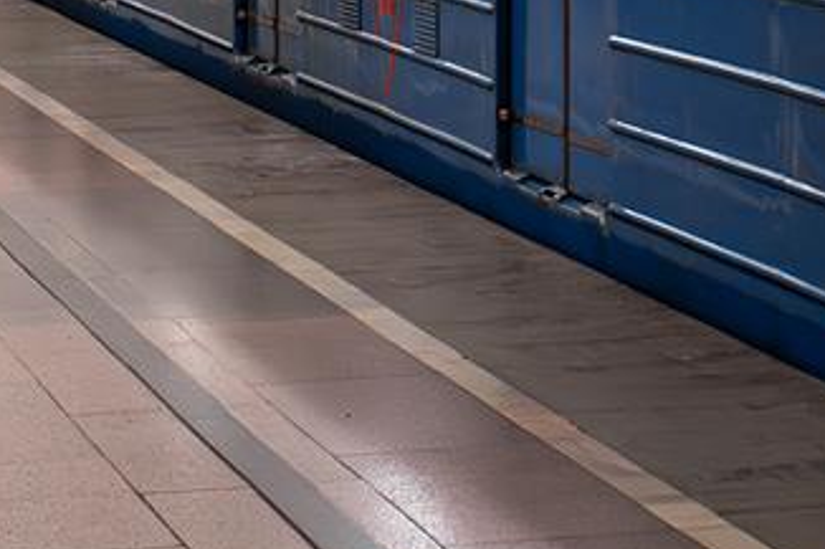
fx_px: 3688
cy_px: -301
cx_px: 977
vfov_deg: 8.3
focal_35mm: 161
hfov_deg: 12.5
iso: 1600
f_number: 4.5
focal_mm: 35
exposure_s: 1/15
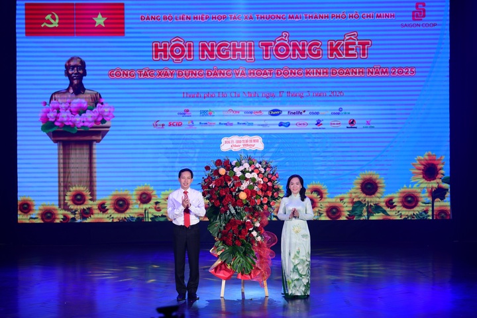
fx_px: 1086
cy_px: 159
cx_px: 238
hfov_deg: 24.8
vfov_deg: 16.7
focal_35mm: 82
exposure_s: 1/250
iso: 640
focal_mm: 82
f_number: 3.2
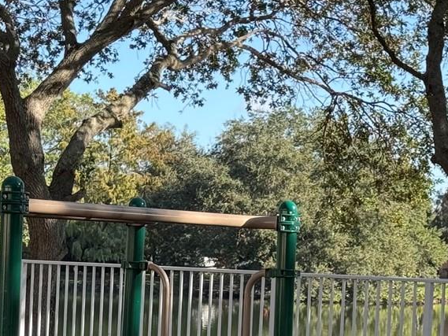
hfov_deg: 14.6
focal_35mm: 135
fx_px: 1748
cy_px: 268
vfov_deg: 11.0
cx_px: 120
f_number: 1.78
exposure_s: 1/846
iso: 64
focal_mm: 6.76
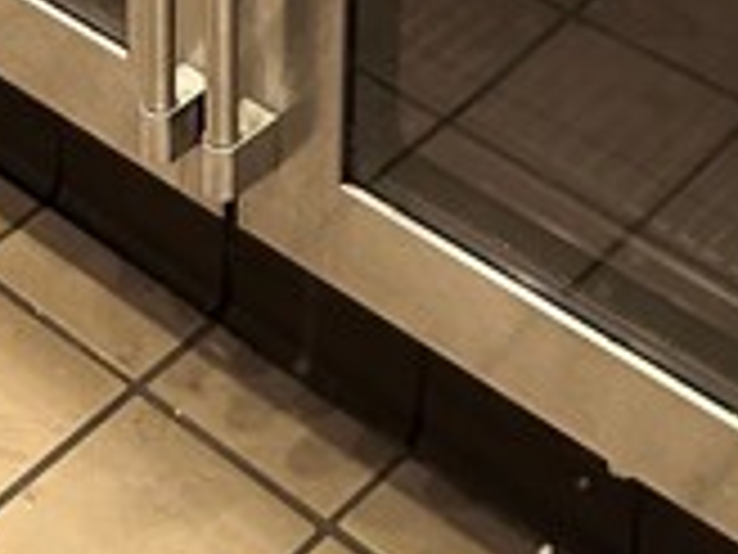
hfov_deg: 16.5
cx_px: 297
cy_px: -462
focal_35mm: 119
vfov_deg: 11.5
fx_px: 2537
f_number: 1.78
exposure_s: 1/60
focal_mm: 6.86
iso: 640
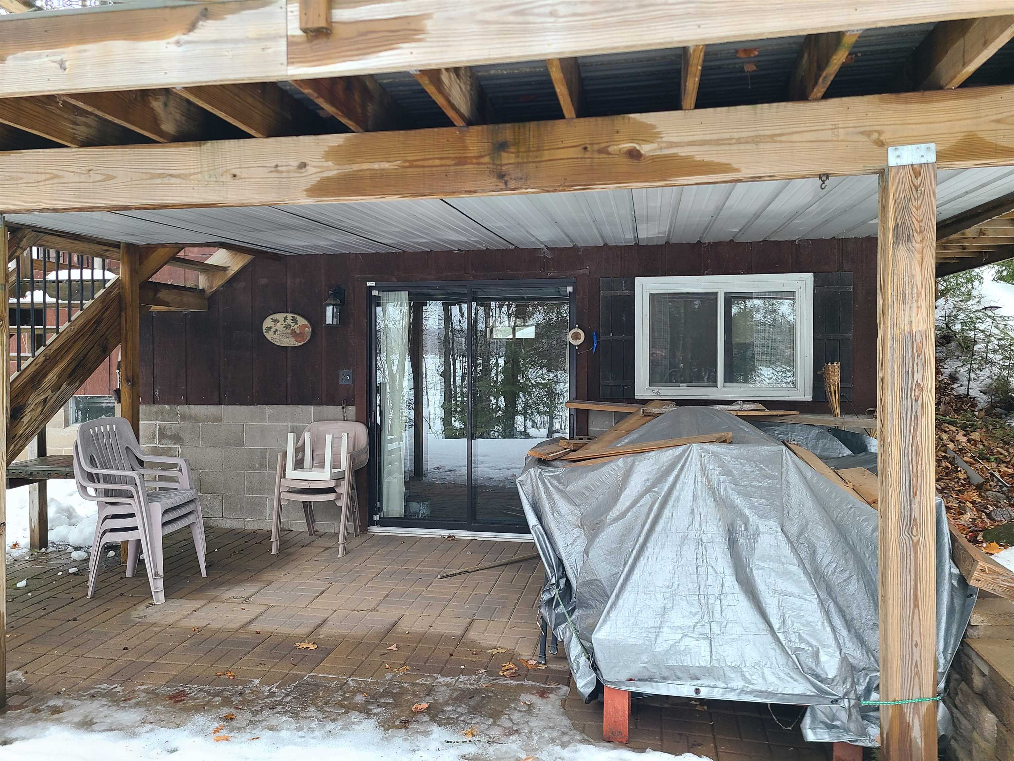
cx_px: 507
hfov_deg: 67.3
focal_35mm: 26
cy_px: 380
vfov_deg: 53.1
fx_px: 762
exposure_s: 1/100
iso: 64
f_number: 1.8
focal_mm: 5.4
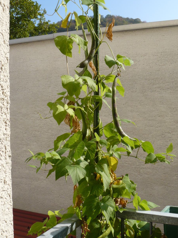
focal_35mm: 43
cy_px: 115
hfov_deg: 33.5
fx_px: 295
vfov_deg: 43.9
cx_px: 104
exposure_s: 1/200
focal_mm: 6
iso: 100
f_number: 7.1
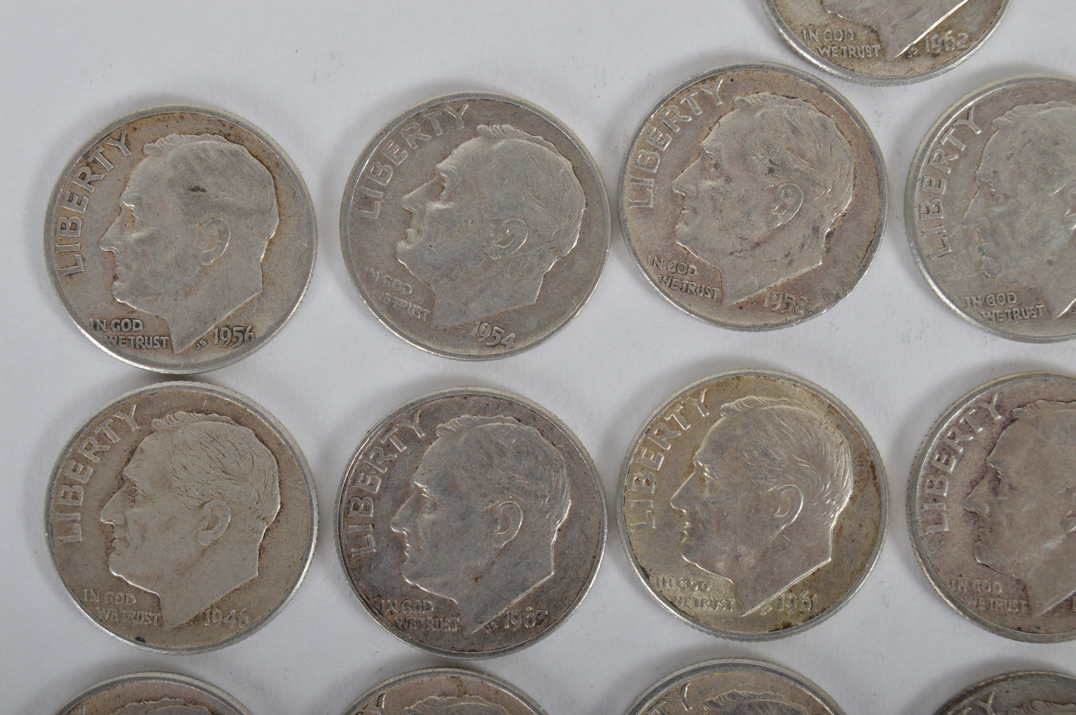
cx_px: 538
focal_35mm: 82
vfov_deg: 16.5
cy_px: 358
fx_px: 2464
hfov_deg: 24.6
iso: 400
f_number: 11
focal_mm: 55
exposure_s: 1/160
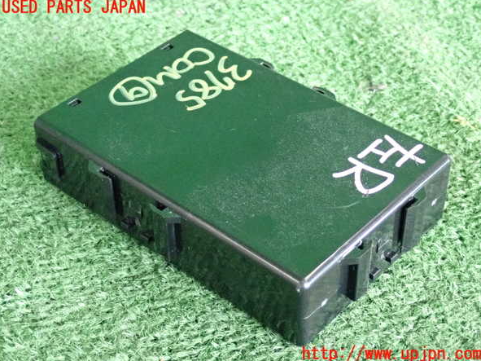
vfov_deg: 21.6
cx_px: 242
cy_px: 181
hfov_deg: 28.6
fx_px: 945
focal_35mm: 68
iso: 4000
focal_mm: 11.88
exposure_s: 1/125
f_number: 3.8
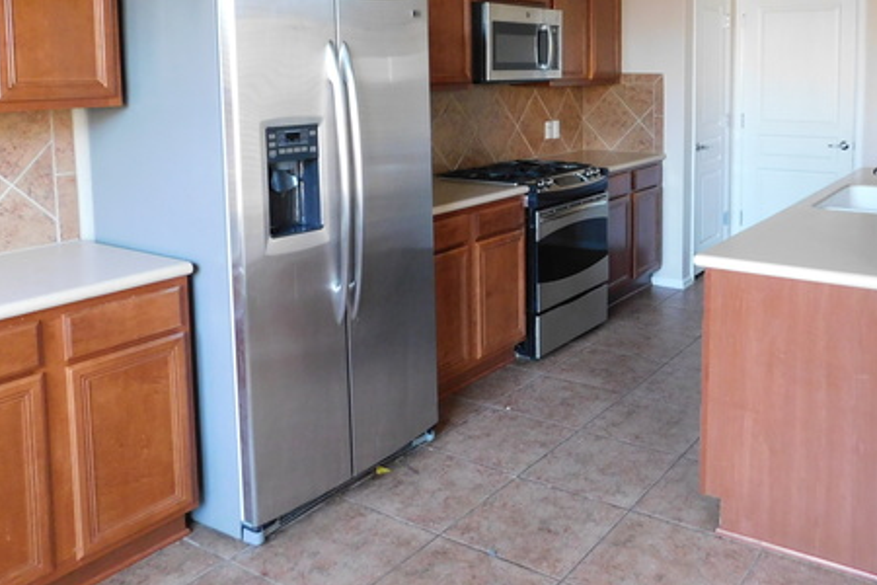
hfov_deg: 55.2
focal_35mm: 34
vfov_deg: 37.8
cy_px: 138
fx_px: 828
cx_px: 542
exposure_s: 1/13
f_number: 3
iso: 400
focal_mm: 4
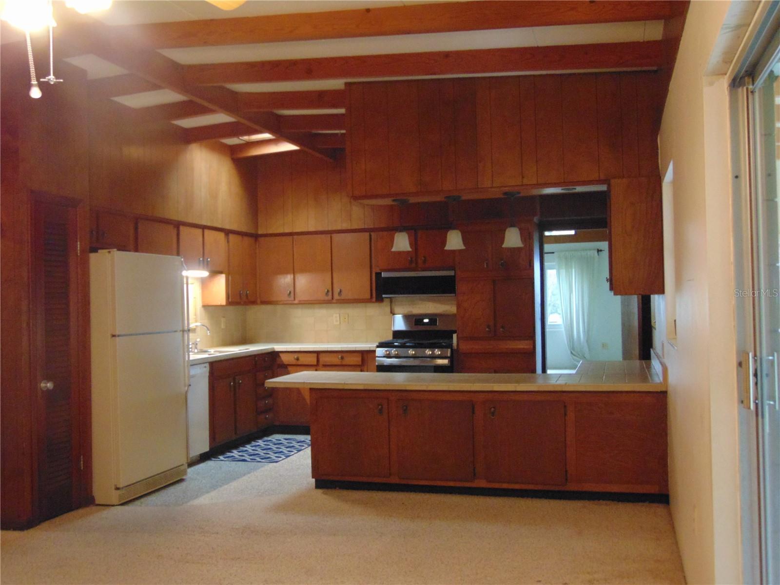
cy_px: 292
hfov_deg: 52.6
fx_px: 789
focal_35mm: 35
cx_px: 390
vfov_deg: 40.7
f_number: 3.2
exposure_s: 1/13
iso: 400
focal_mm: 6.3
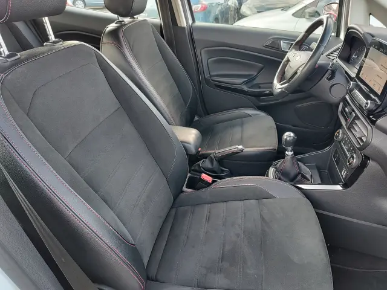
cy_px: 145
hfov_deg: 73.9
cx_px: 194
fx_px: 257
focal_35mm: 23
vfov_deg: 58.9
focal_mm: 5.56
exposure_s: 1/100
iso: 159
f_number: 1.8
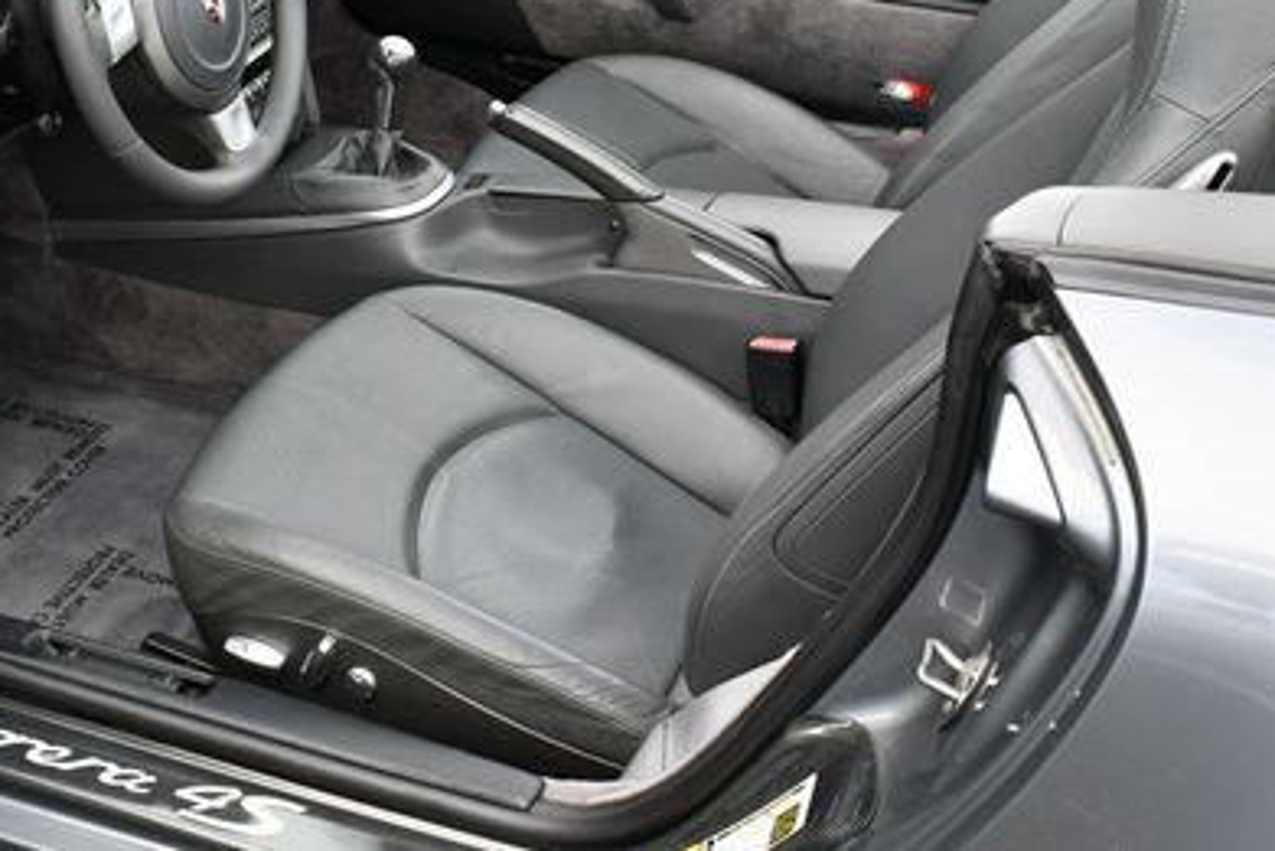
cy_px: 157
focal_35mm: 59
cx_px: 535
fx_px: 2090
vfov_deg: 22.7
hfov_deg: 33.9
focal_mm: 18
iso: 400
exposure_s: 1/250
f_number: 5.6
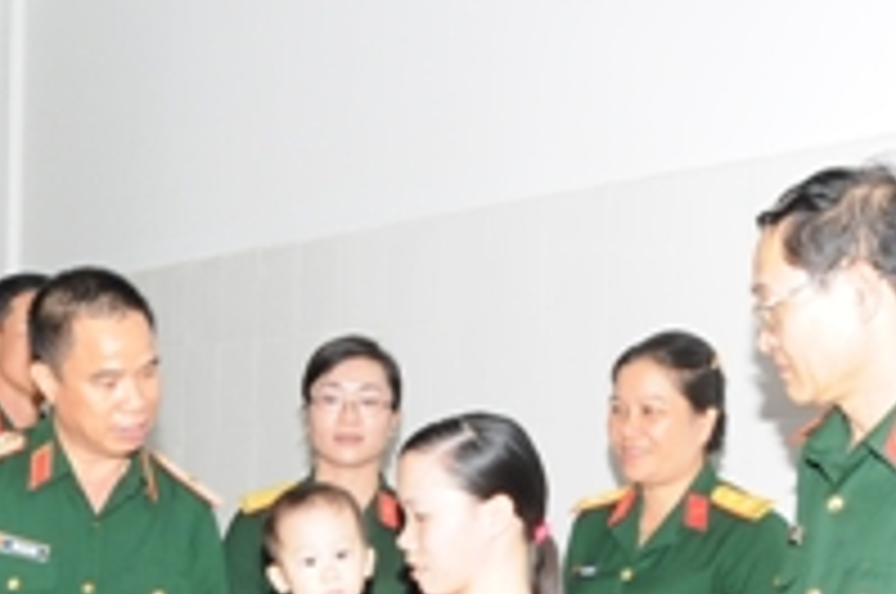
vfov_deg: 19.0
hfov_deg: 29.4
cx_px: 275
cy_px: 688
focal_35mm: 68
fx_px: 1690
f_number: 11
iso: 800
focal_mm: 18
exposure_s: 1/200
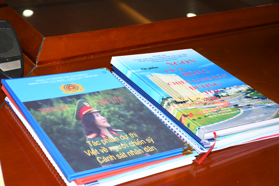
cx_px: 140
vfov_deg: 18.9
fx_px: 558
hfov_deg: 28.1
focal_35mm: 72
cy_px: 93
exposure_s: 1/200
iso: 500
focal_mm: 48
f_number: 4.5
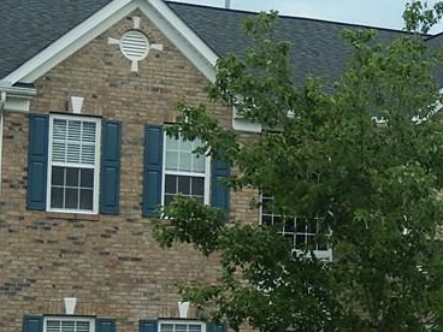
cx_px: 400
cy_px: 279
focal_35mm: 114
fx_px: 1459
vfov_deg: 12.9
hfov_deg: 17.0
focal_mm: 7.3
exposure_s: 1/500
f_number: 4.2
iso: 125
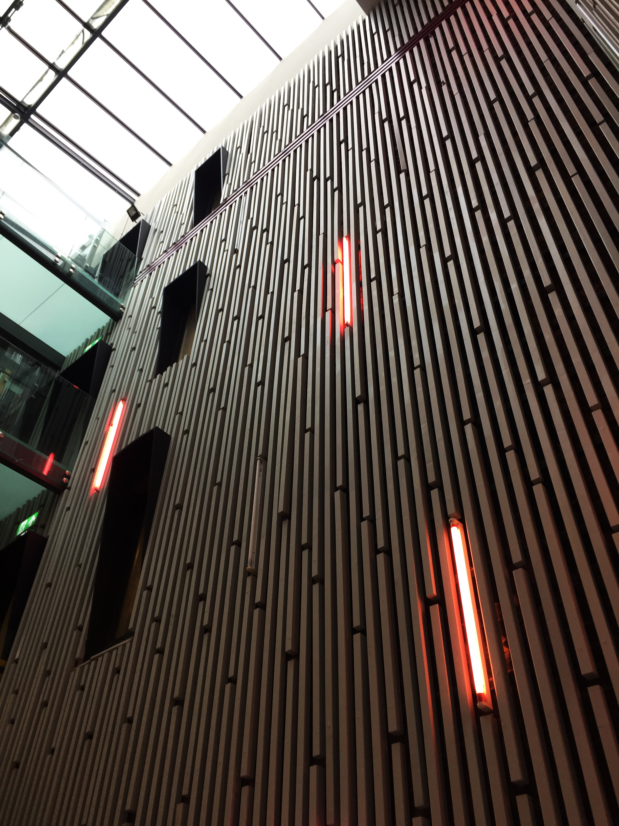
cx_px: 310
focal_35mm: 29
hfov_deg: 48.2
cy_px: 413
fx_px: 691
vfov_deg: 61.7
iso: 40
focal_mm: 4.15
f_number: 2.2
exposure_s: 1/50
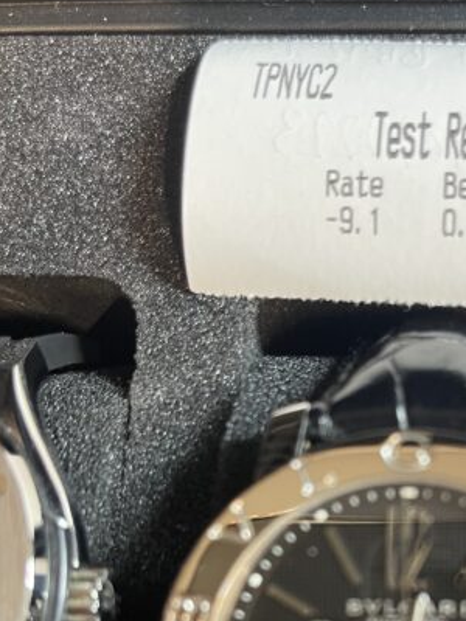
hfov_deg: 28.1
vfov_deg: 36.8
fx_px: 897
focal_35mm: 50
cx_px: 415
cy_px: 498
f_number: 1.6
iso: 200
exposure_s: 1/60
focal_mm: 5.1
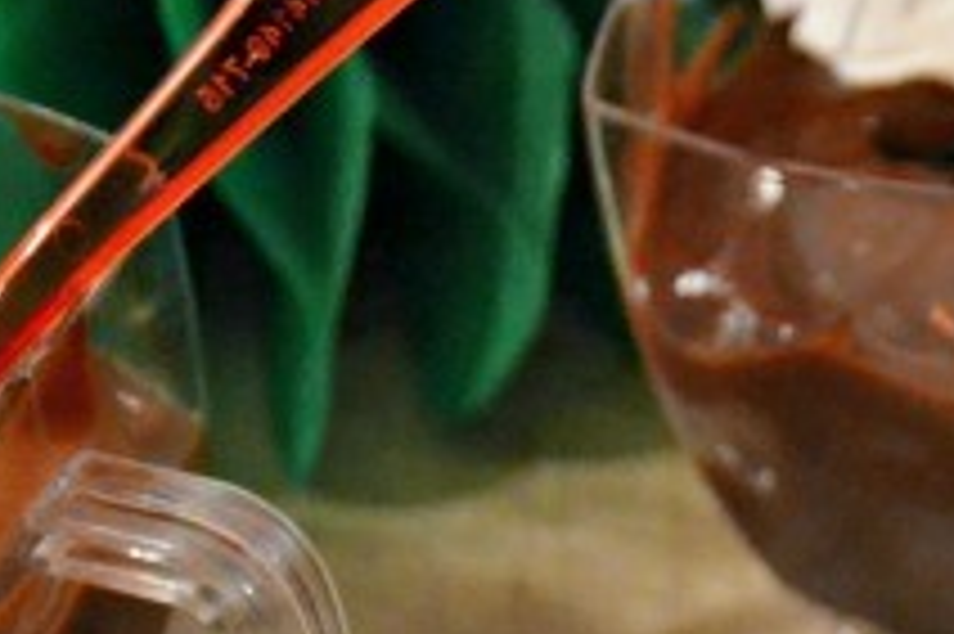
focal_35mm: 186
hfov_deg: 10.5
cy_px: 490
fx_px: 4919
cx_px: 1660
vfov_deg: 7.4
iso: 3200
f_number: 5
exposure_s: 1/25
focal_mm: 35
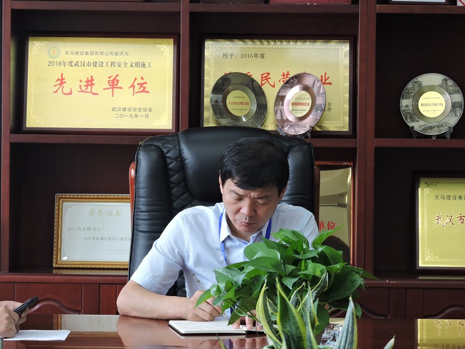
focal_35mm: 145
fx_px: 1948
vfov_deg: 10.2
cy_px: 174
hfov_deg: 13.6
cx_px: 232
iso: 400
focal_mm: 25.9
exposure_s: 1/30
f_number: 4.4
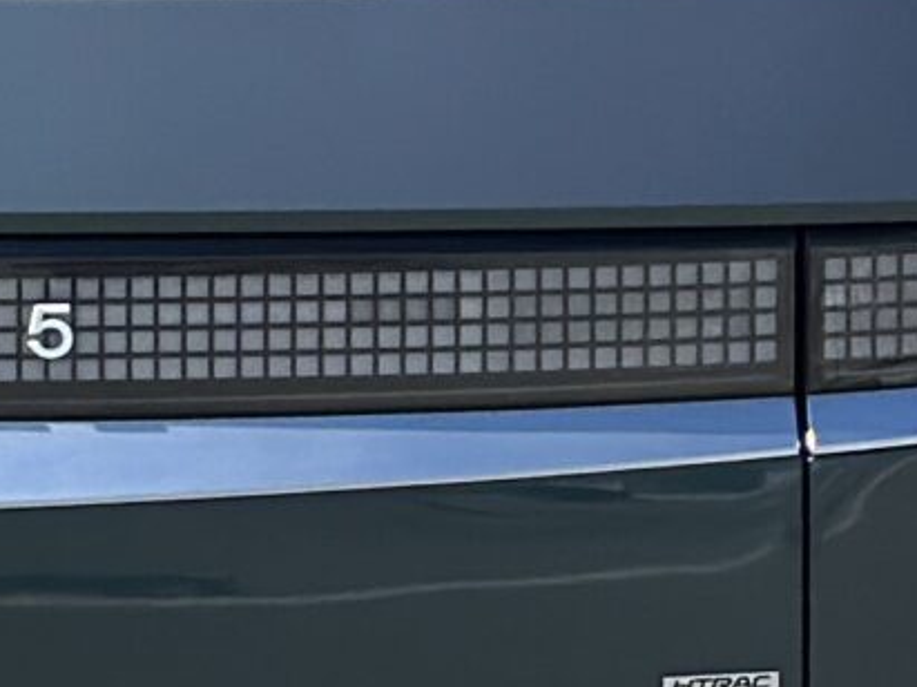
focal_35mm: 299
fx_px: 7918
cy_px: -274
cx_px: -143
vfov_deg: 4.9
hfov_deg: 6.6
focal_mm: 6.86
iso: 100
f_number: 1.78
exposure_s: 1/4785
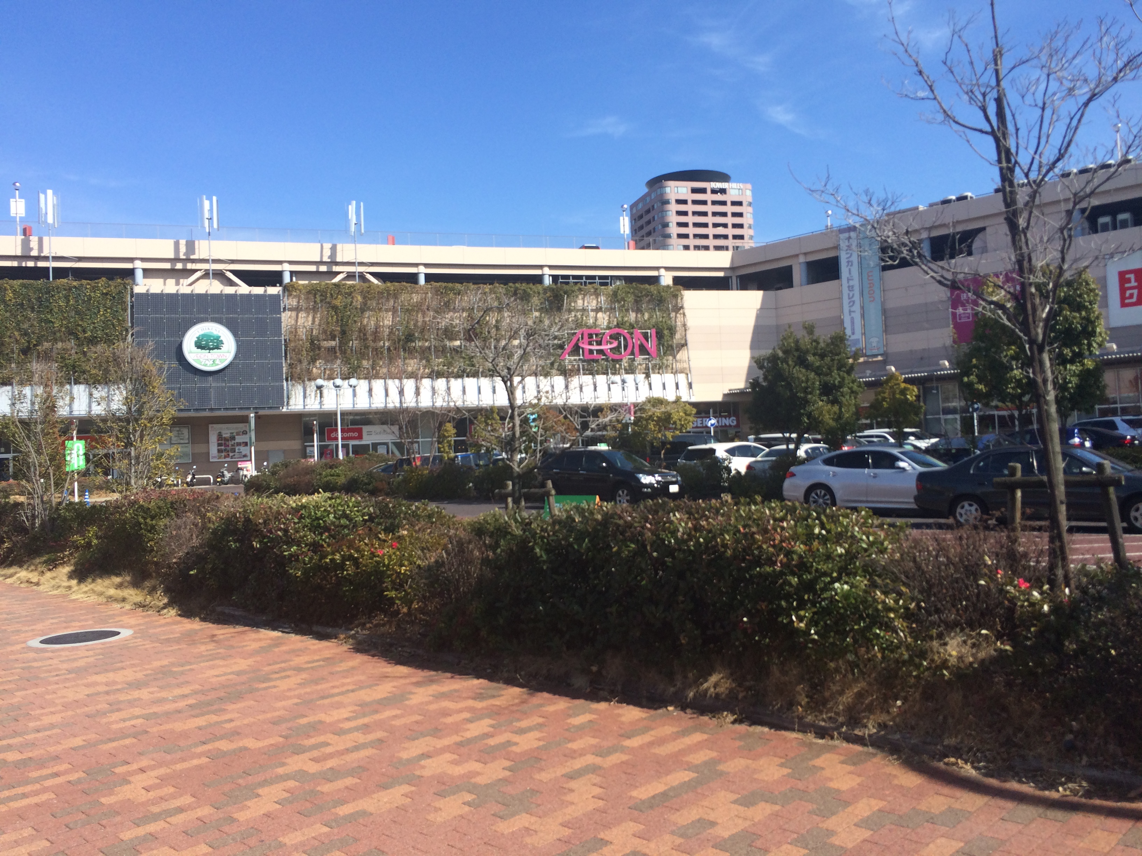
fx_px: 957
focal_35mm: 29
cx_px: 571
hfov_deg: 61.7
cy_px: 428
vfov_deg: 48.2
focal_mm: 4.15
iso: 32
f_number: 2.2
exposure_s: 1/1642
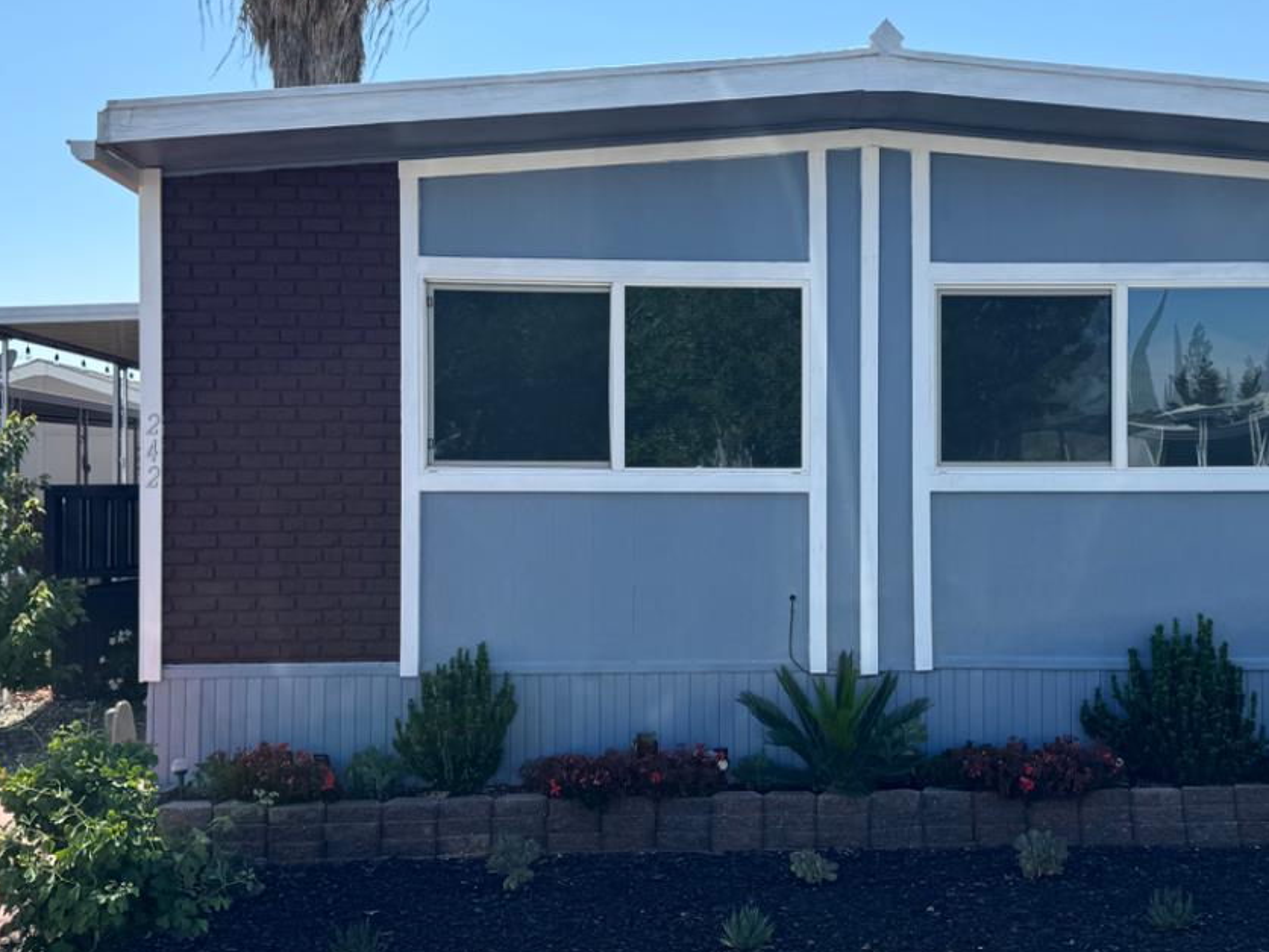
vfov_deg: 33.6
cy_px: 504
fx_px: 1577
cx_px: 785
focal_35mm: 43
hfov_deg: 43.5
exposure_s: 1/3802
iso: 80
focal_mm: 6.76
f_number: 1.78
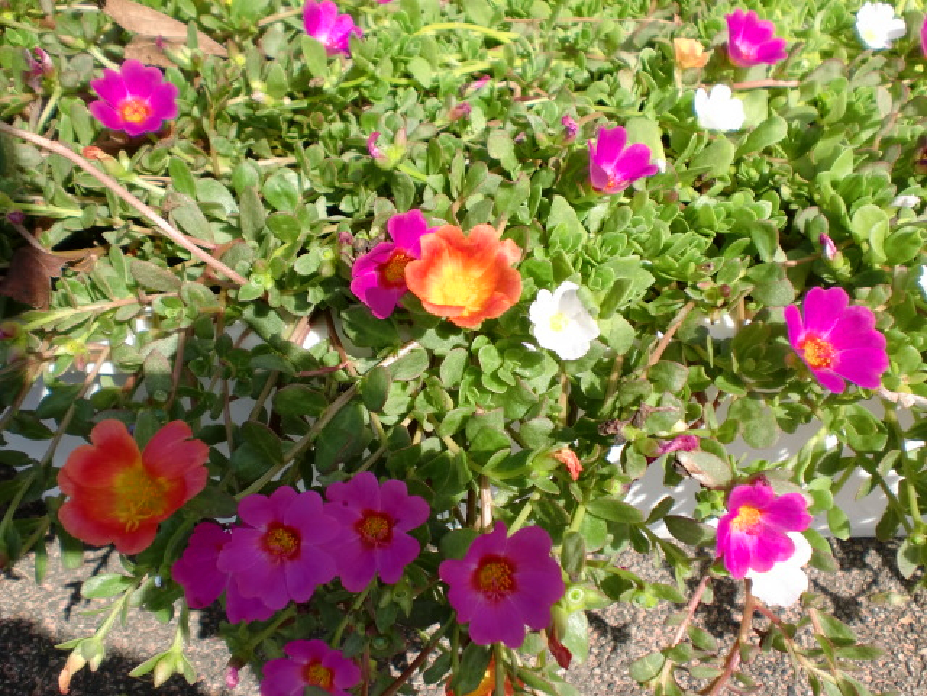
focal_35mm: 35
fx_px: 937
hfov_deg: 52.6
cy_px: 348
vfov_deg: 40.7
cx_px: 464
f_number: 3.1
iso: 64
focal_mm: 6.3
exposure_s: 1/640
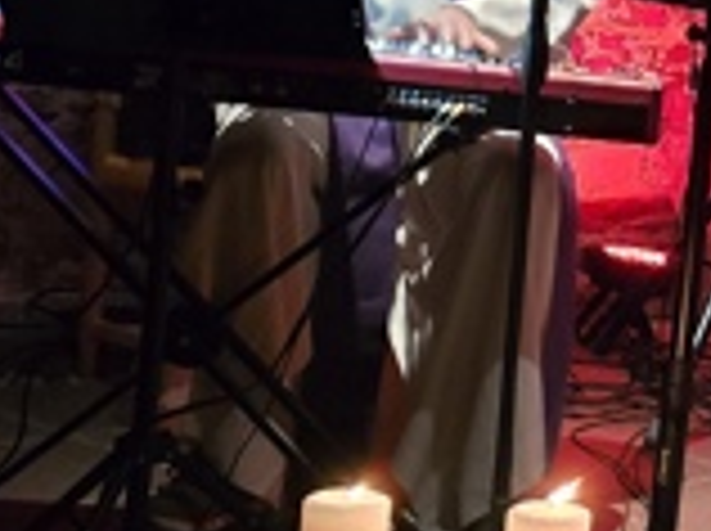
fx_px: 2543
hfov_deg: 13.9
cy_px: 63
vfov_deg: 11.8
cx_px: 1325
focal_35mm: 124
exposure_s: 1/33.3
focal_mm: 6.3
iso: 1600
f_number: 1.7
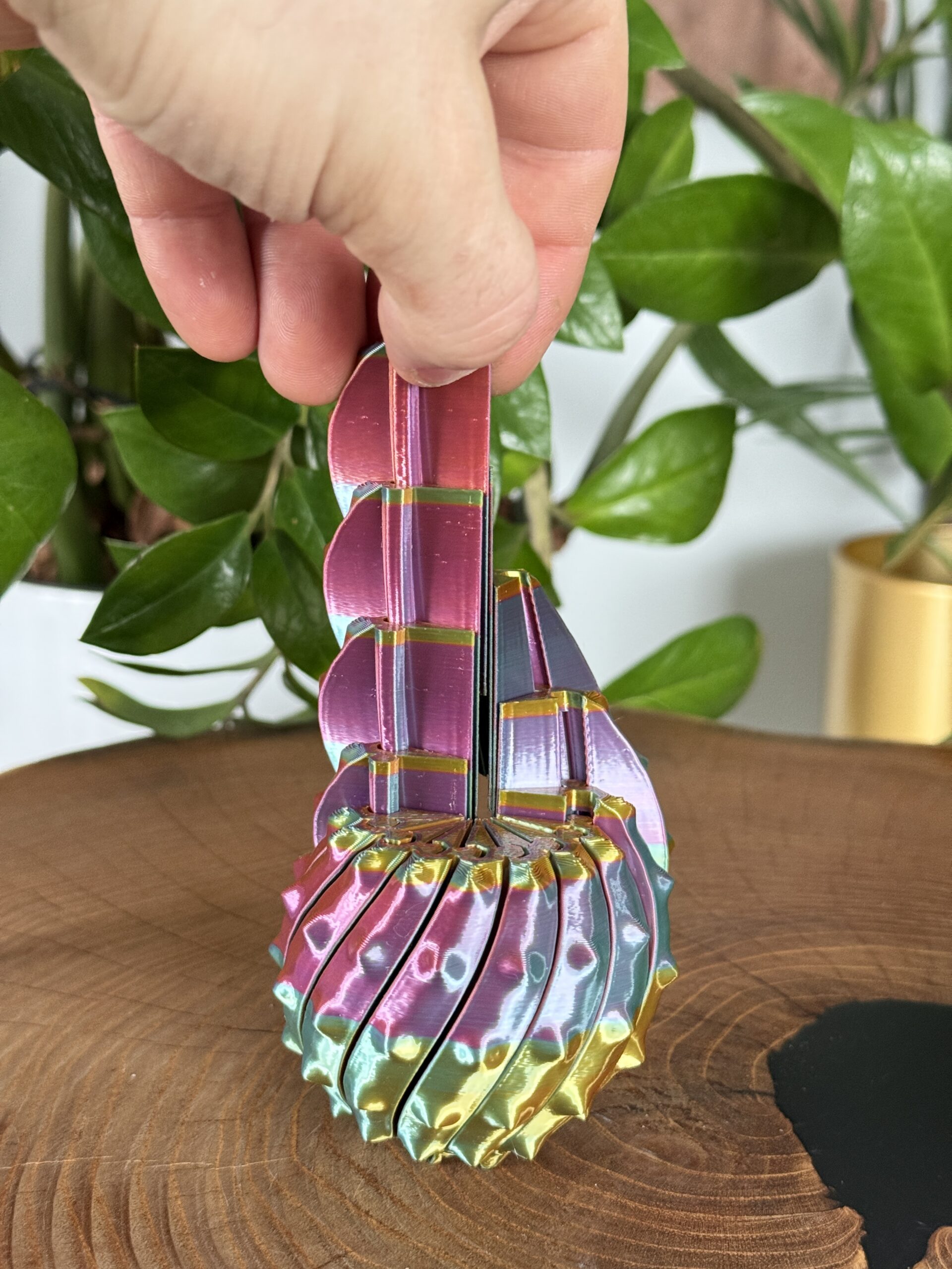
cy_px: 634
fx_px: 1760
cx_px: 476
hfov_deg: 30.3
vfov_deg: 39.7
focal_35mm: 48
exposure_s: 1/48
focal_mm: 6.76
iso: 250
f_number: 1.78
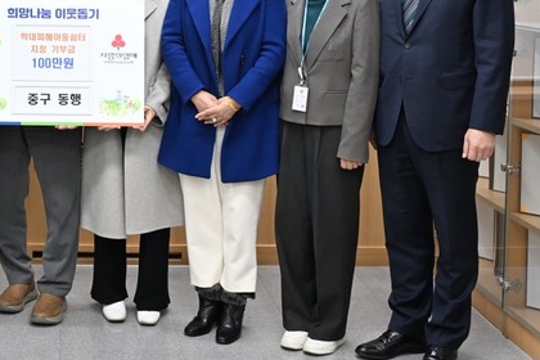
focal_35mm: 63
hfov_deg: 30.8
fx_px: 945
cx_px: 82
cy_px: 30
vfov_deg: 21.1
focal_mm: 34
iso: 2500
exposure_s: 1/200
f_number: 5
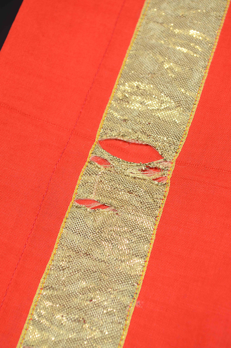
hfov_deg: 16.5
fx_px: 798
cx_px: 116
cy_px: 174
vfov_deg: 24.7
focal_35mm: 82
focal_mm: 55
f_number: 8
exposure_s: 1/80
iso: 100
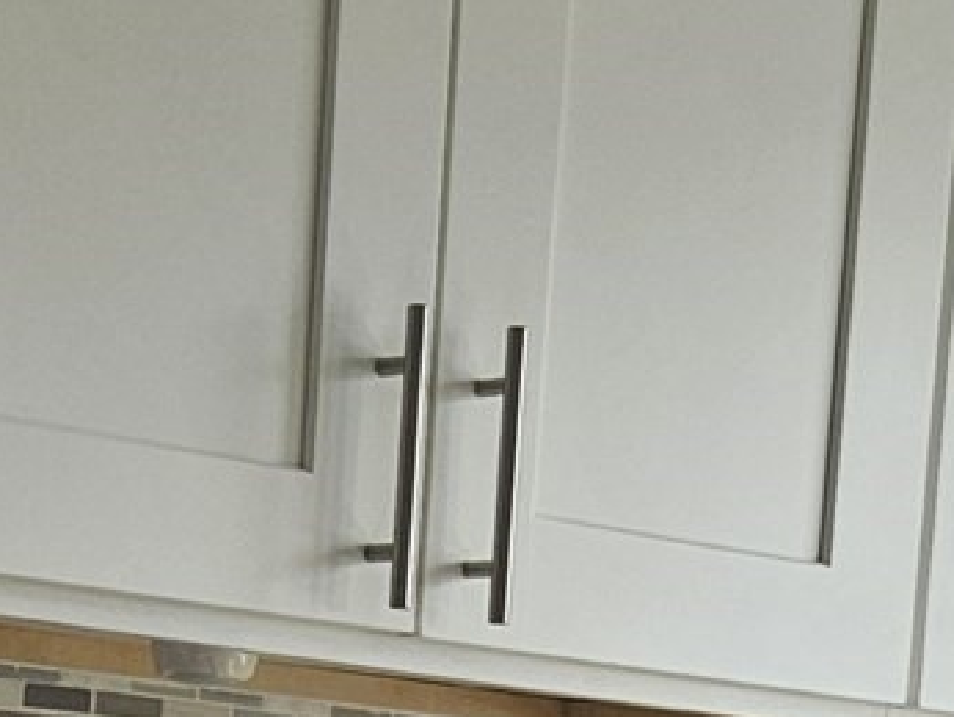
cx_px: 601
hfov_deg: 14.5
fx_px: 3751
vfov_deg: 10.1
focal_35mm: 136
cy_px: 1451
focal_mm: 5.4
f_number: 1.8
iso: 64
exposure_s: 1/359
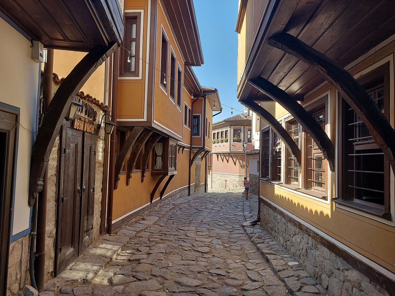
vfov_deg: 56.8
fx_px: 274
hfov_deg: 71.6
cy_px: 148
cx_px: 198
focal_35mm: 24
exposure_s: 1/251
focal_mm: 5.23
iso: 25
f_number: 1.8
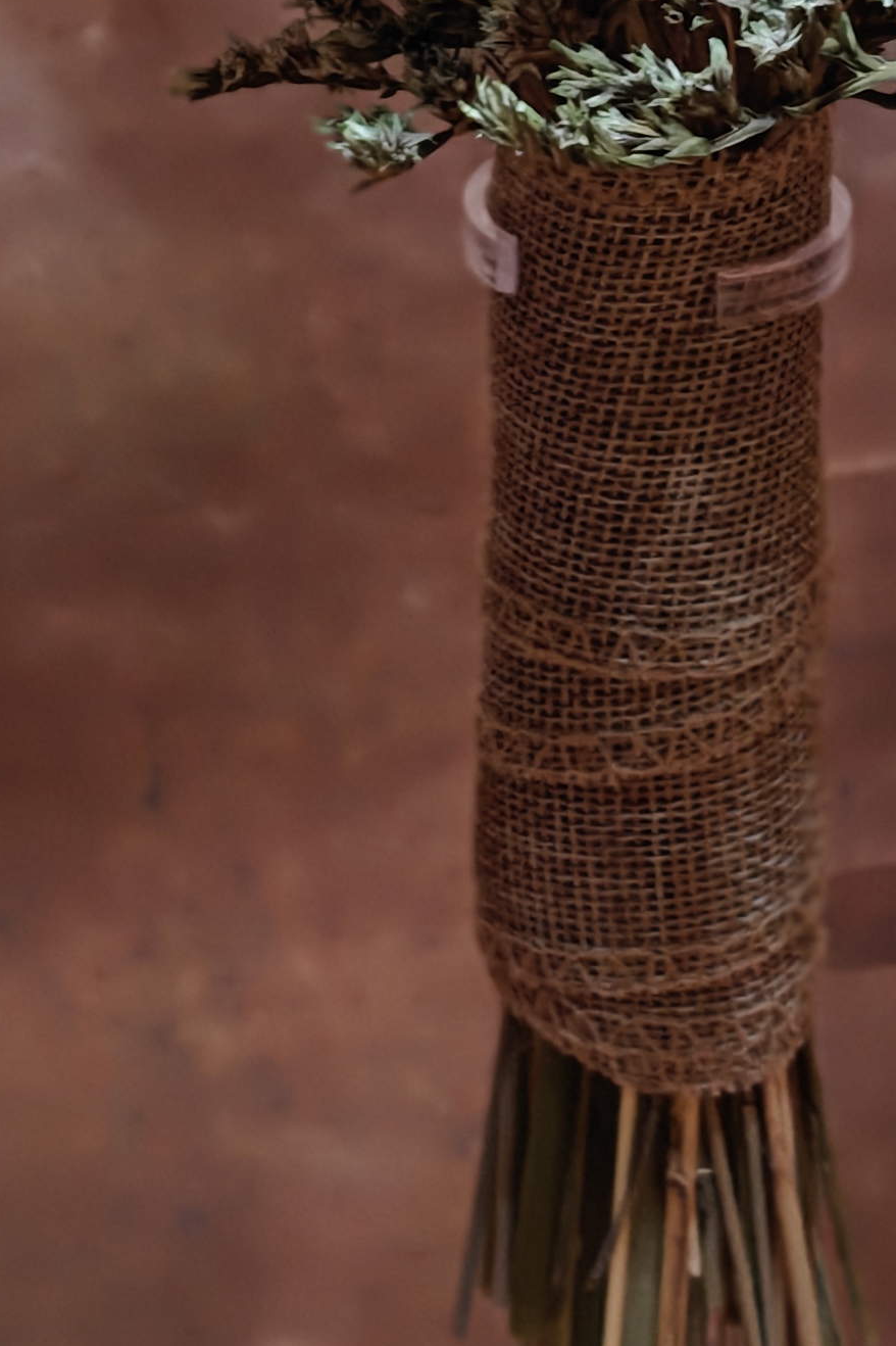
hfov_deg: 5.8
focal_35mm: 236
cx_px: 659
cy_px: -349
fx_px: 8815
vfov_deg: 8.6
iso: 1250
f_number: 16
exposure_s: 1/33
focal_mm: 13.85
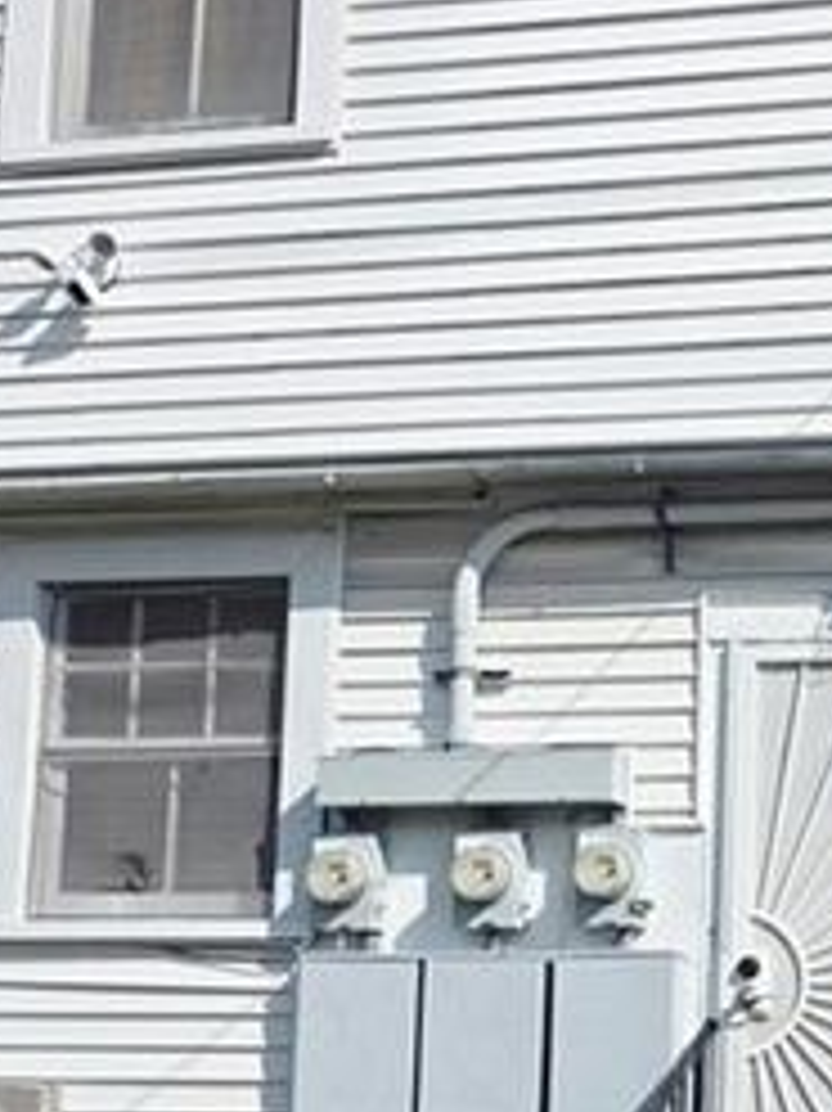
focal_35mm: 62
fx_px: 1989
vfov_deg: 30.4
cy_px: 894
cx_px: 944
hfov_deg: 22.2
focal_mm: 6.3
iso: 50
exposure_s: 1/10000
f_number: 1.7
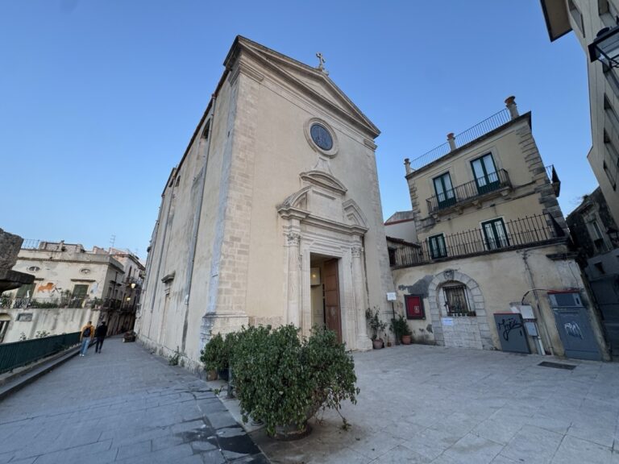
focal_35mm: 14
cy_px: 232
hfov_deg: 102.1
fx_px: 250
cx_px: 310
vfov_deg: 85.7
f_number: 2.2
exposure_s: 1/99
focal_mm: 2.22
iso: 80
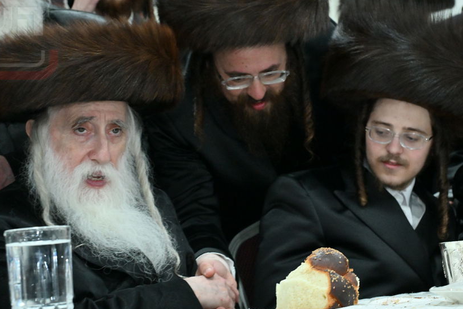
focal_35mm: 89
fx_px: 1144
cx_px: 262
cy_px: 157
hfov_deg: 22.9
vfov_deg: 15.4
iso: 3200
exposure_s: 1/200
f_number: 5.6
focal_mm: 52
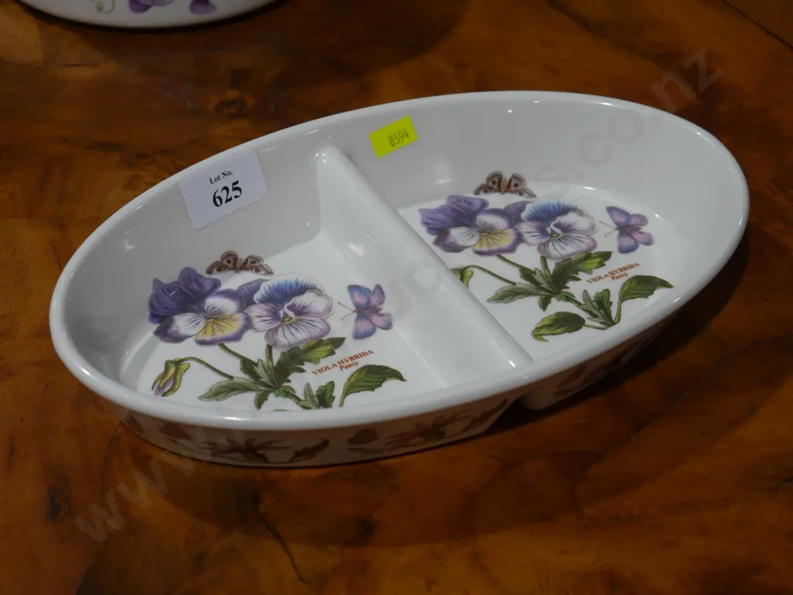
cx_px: 396
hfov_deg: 30.3
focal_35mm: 64
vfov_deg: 22.9
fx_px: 1467
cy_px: 298
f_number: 5.4
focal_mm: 32
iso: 200
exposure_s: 1/80
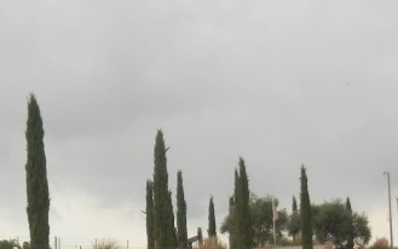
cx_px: 62
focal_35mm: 99
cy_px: 253
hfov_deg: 20.7
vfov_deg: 13.0
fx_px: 1074
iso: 160
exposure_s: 1/316
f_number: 3.5
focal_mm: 5.4
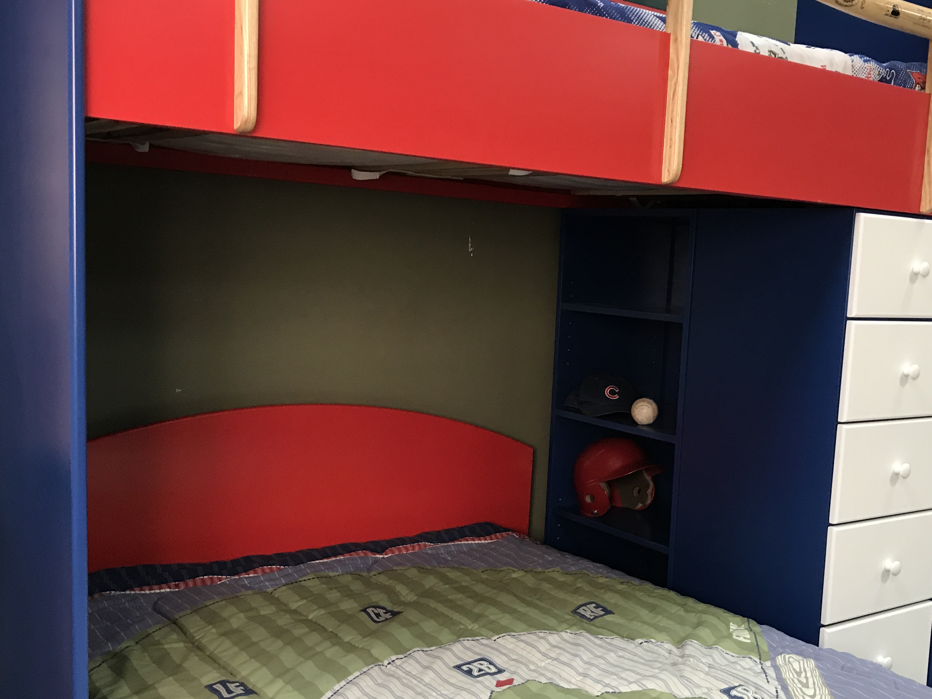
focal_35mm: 41
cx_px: 582
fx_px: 1104
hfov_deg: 45.4
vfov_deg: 35.0
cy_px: 415
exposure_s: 1/15
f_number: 1.8
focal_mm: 3.99
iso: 50
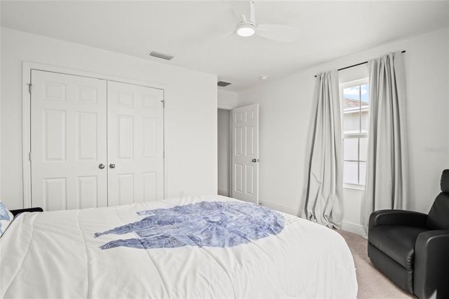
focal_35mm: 16
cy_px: 150
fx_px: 206
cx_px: 224
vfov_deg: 72.0
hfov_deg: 95.0
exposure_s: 1/5
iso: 200
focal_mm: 11
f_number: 8
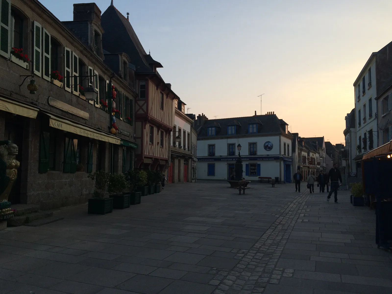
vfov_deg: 48.2
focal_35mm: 29
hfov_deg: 61.7
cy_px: 147
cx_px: 196
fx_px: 328
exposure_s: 1/451
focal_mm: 4.15
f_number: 2.2
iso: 32
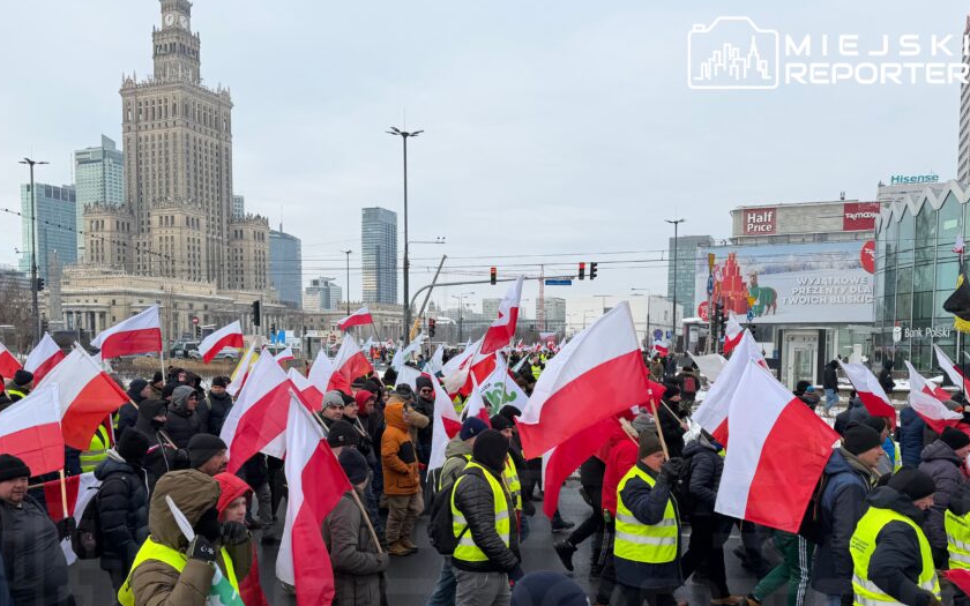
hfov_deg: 61.2
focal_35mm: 31
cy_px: 401
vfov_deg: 40.1
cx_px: 488
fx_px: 820
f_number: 1.78
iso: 80
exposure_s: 1/1653
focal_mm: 6.76
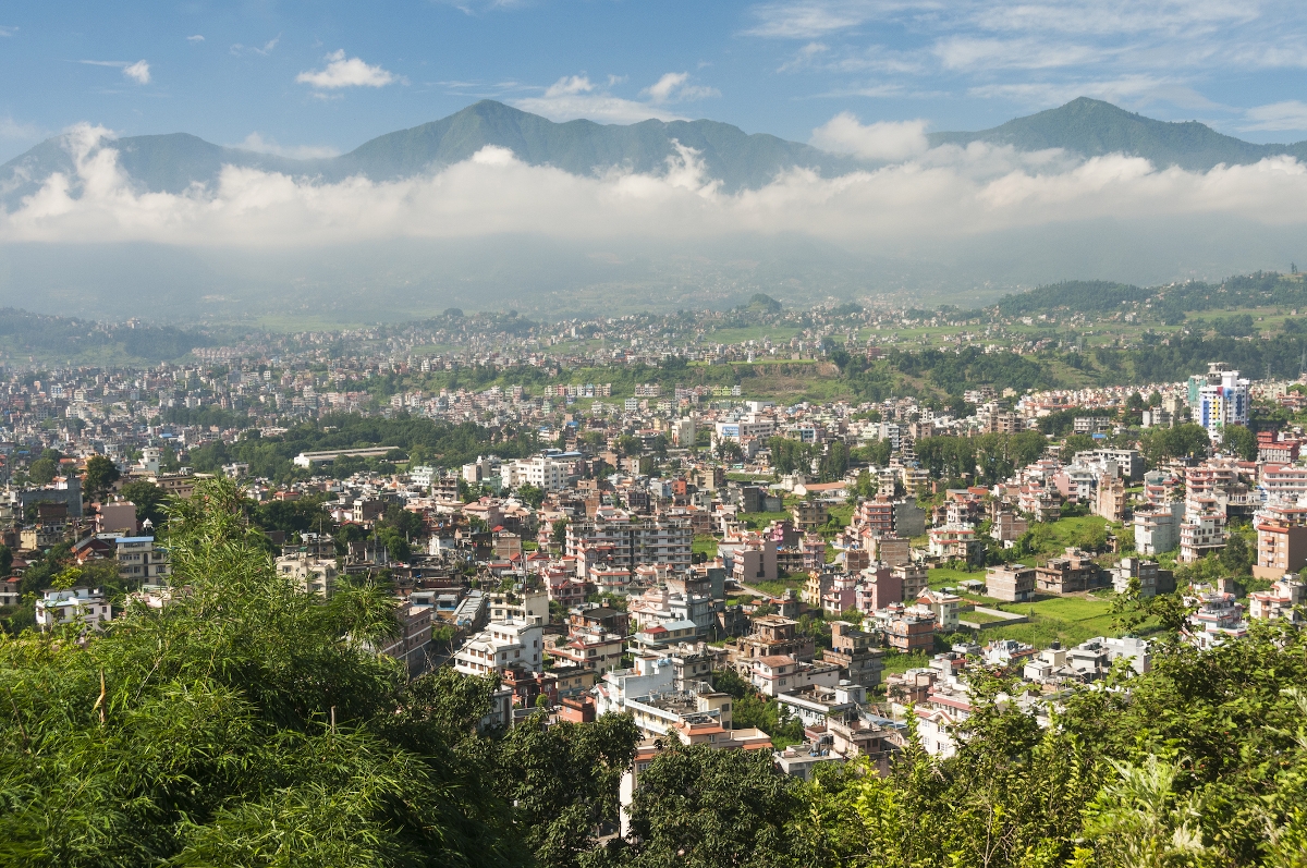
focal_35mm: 46
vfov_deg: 28.9
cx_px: 654
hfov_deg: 42.4
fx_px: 1686
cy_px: 434
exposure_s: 1/160
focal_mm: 31
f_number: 8
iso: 200
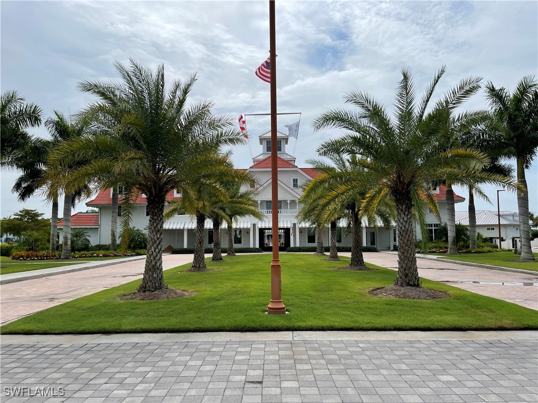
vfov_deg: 53.1
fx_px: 404
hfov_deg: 67.3
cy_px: 202
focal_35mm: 26
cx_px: 269
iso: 32
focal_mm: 5.1
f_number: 1.6
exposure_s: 1/7937
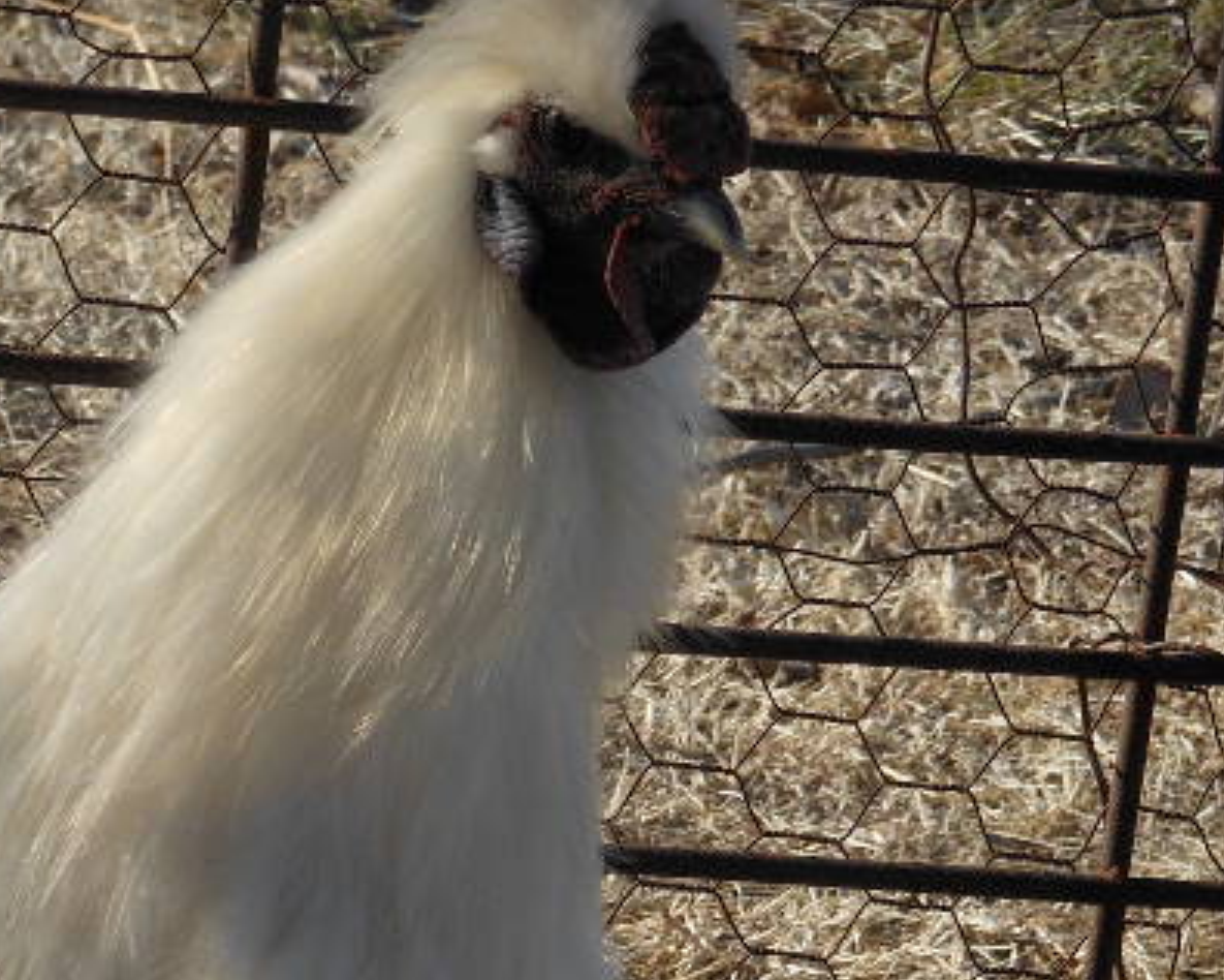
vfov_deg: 6.0
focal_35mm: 258
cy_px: 909
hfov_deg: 7.5
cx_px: 105
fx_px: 9346
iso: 80
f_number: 5.4
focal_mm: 18.3
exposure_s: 1/320
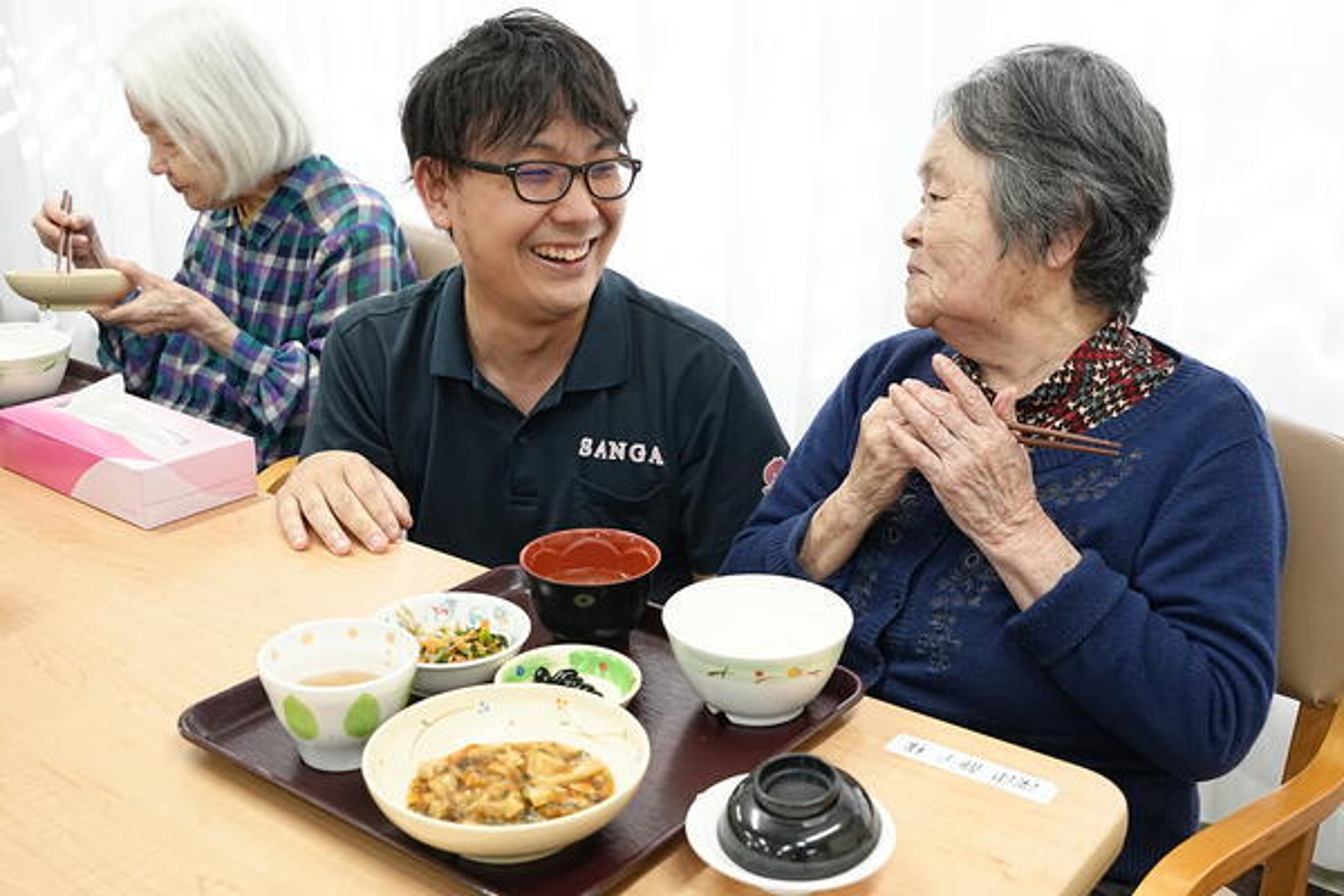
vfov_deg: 34.2
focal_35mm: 39
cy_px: 448
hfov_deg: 49.6
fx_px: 1456
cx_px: 672
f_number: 7.1
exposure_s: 1/160
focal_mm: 39
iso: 4000
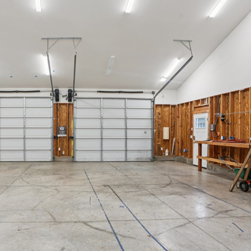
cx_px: 56
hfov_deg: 57.1
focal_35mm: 26
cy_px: 130
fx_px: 213
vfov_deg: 60.9
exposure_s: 1/13
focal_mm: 16
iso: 400
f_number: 8
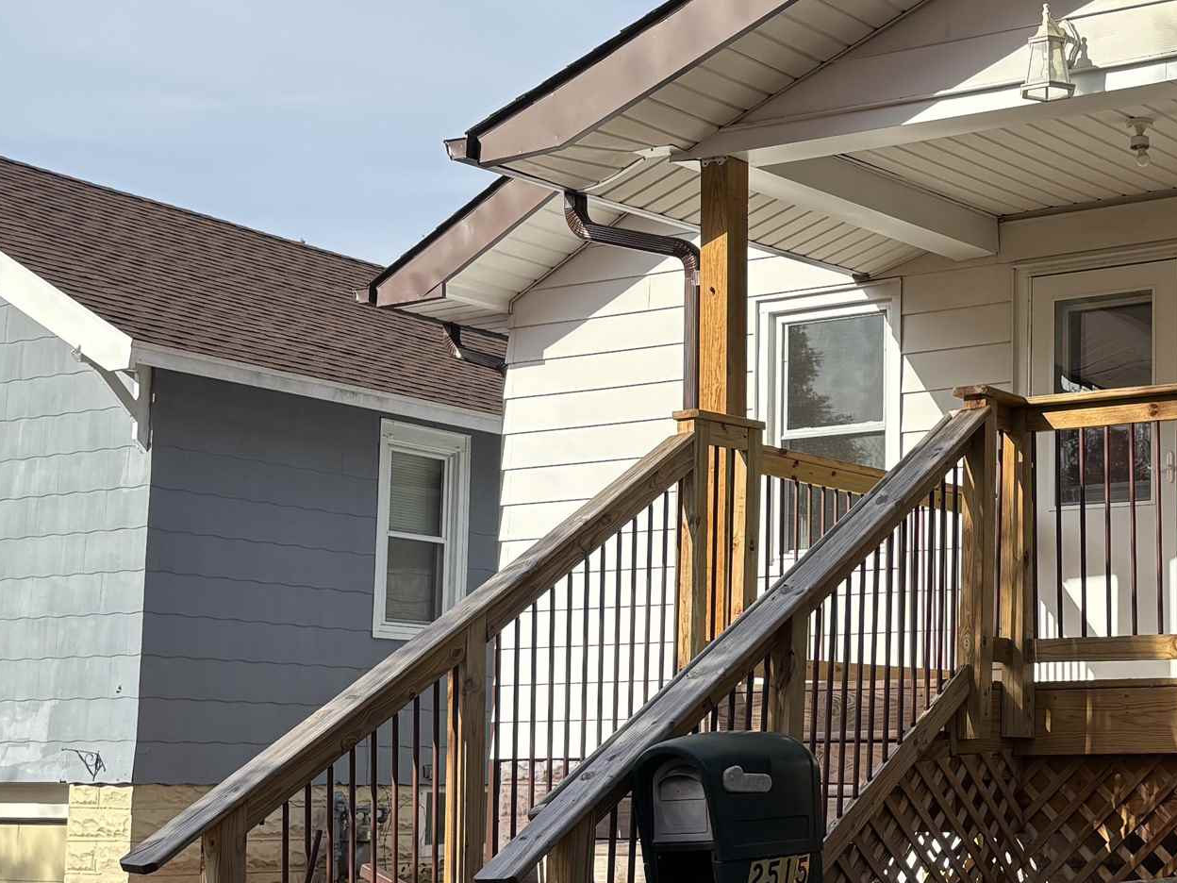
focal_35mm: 64
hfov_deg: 29.2
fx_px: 2176
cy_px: 498
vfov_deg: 22.9
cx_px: 1036
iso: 50
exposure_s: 1/2451
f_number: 1.6
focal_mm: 5.96
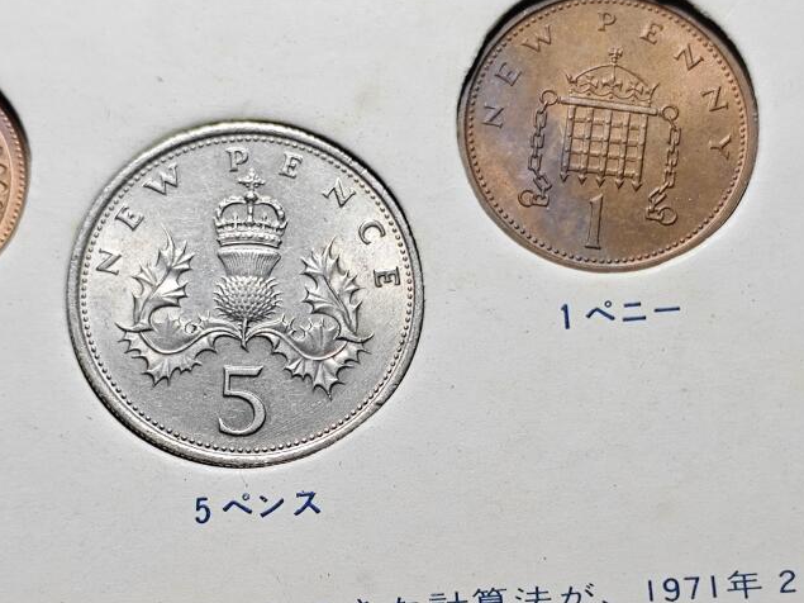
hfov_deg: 18.2
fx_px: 2508
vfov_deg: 13.7
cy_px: 447
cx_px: 451
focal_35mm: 108
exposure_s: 1/100
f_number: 1.6
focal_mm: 5.84
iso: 160
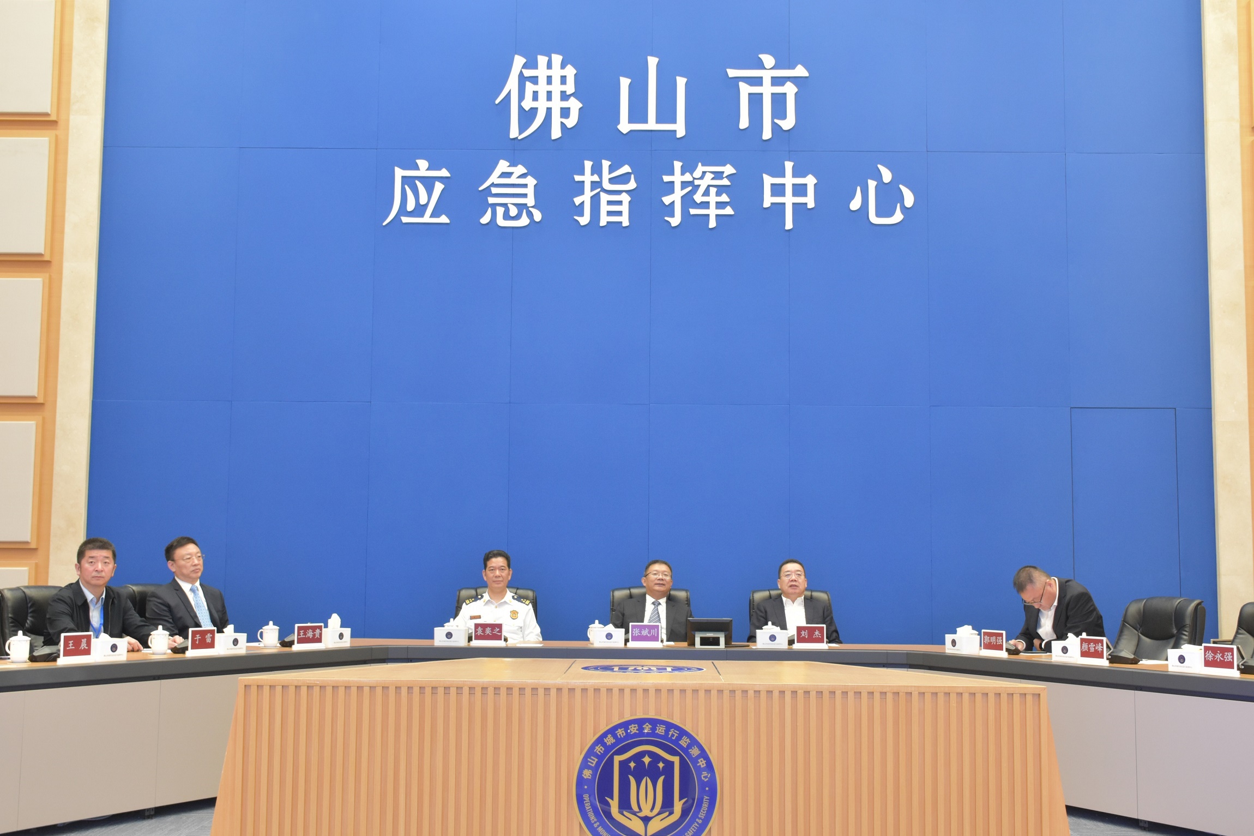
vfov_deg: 33.0
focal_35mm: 40
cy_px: 418
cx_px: 627
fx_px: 1411
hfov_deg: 47.9
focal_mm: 27
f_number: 6.3
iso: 1600
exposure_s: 1/15
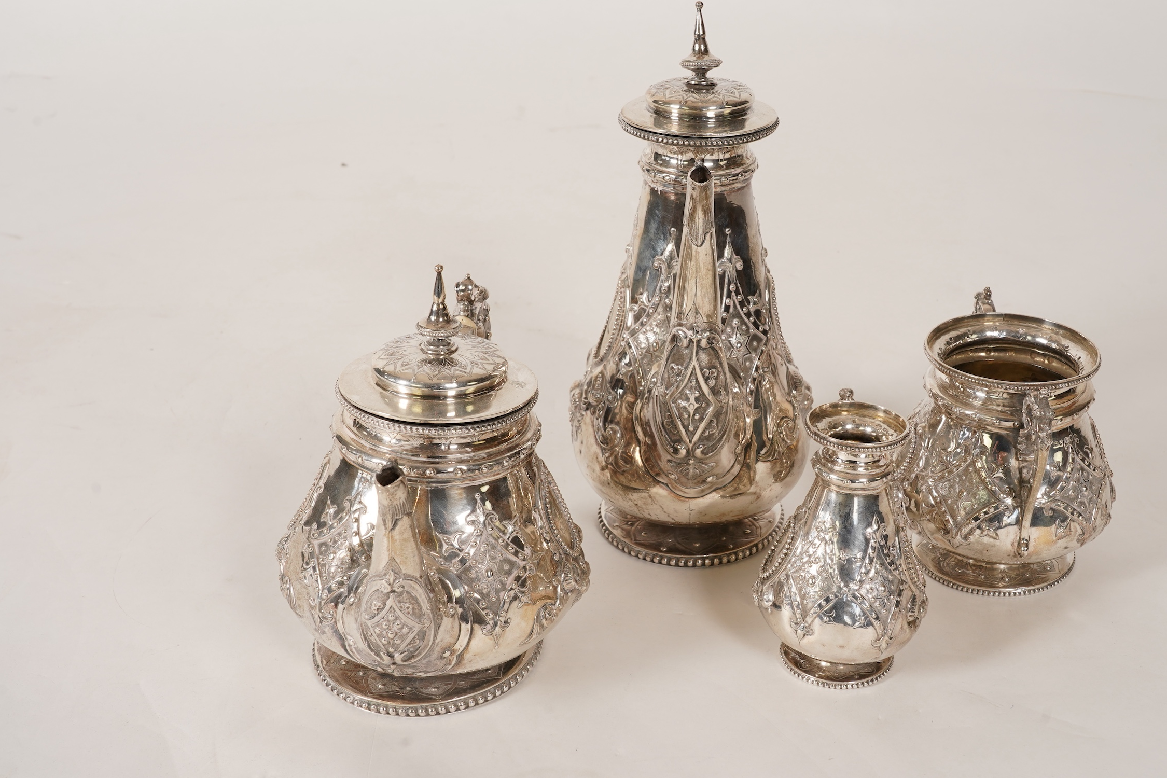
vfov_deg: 28.1
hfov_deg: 41.0
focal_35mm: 48
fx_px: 1556
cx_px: 656
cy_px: 366
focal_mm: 42
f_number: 11
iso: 500
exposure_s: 1/125
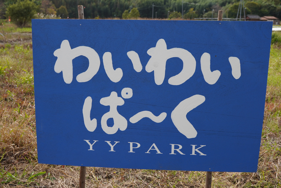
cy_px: 94
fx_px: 351
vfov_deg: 29.9
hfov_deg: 43.6
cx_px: 140
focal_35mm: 45
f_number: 5.6
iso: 100
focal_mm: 30
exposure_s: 1/320
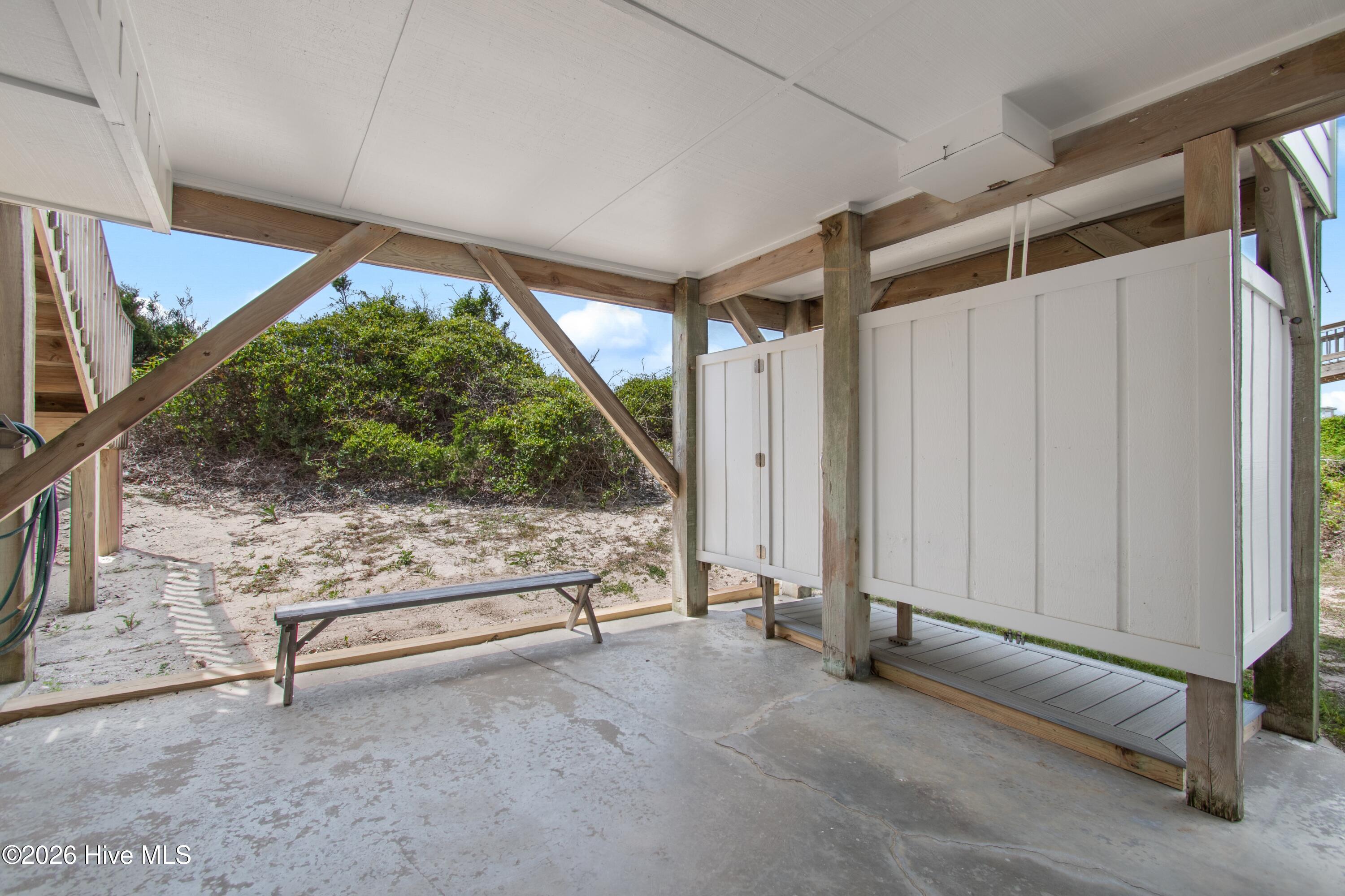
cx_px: 672
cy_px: 448
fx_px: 560
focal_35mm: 15
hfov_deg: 100.4
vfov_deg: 77.3
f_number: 5.6
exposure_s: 1/125
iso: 100
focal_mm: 10
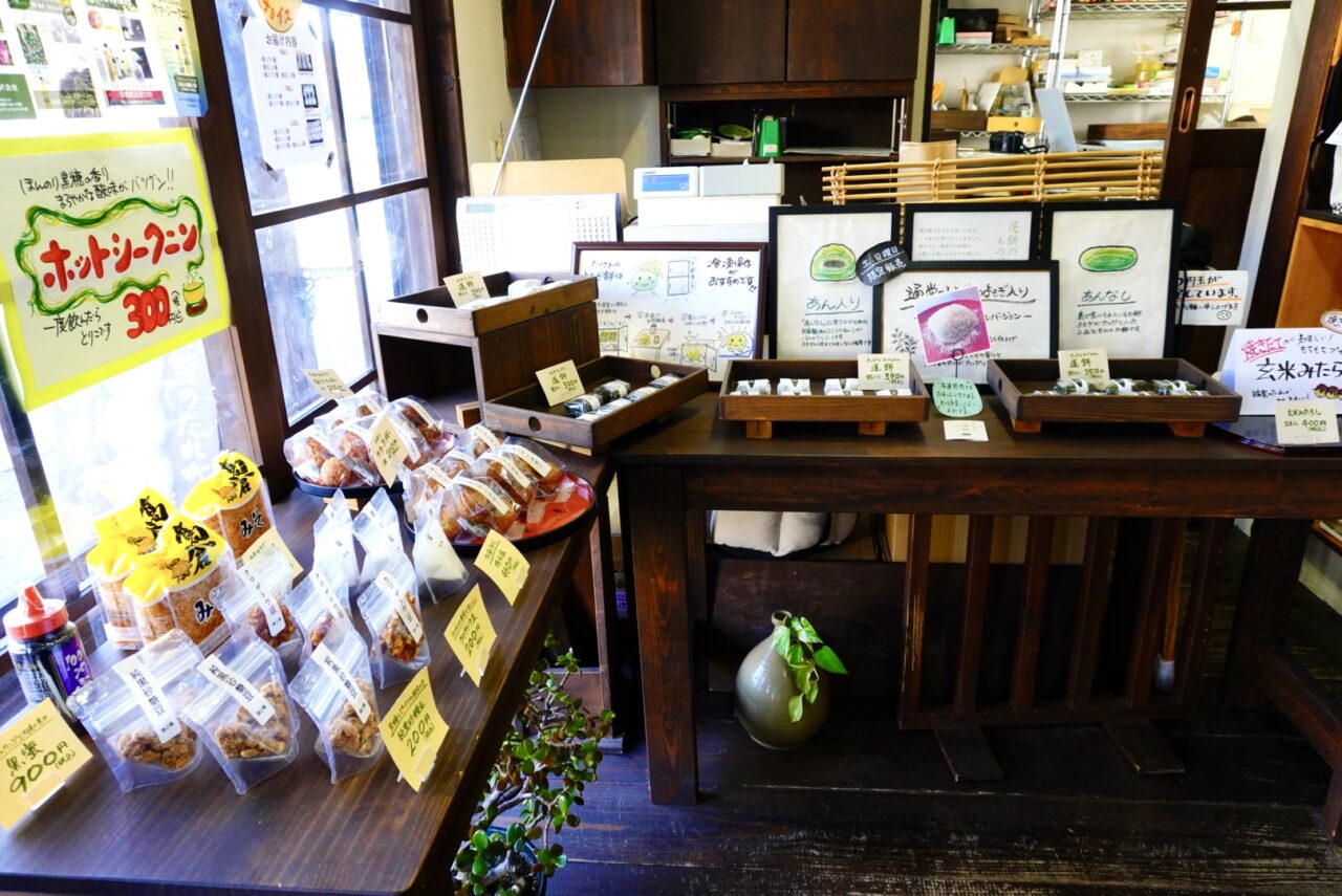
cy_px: 448
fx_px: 895
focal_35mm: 24
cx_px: 671
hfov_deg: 73.7
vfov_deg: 53.2
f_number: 5
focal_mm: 16
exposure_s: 1/60
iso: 800
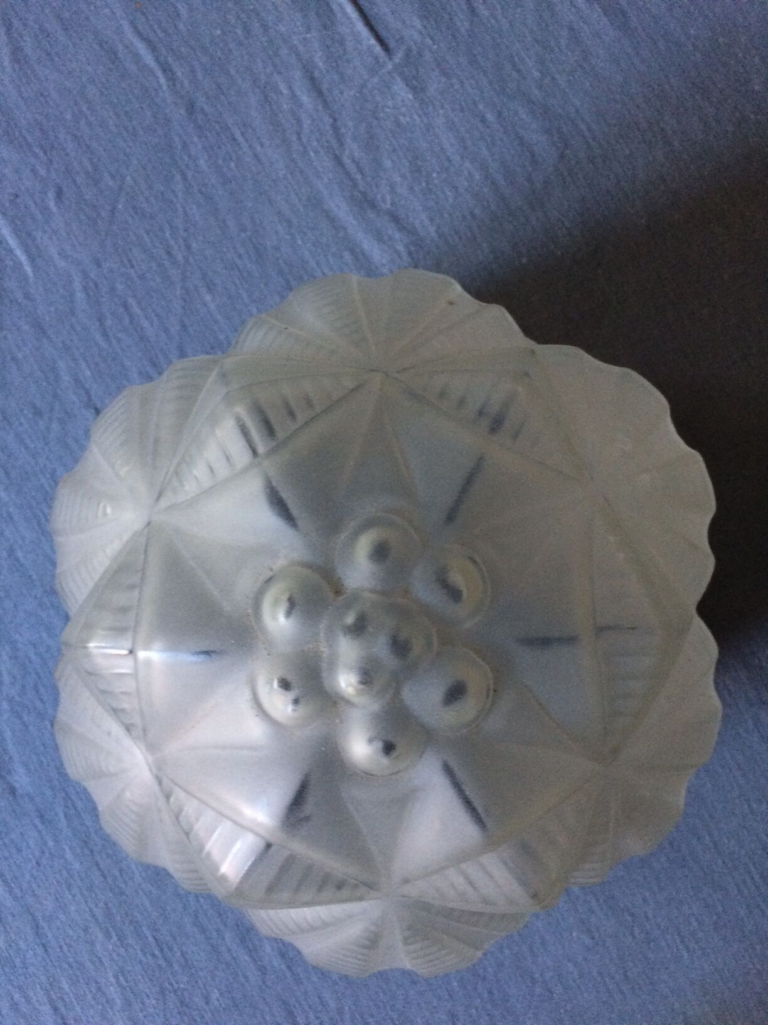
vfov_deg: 61.7
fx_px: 858
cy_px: 512
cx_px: 384
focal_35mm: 29
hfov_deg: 48.2
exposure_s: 1/33
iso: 320
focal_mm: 4.15
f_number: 2.2
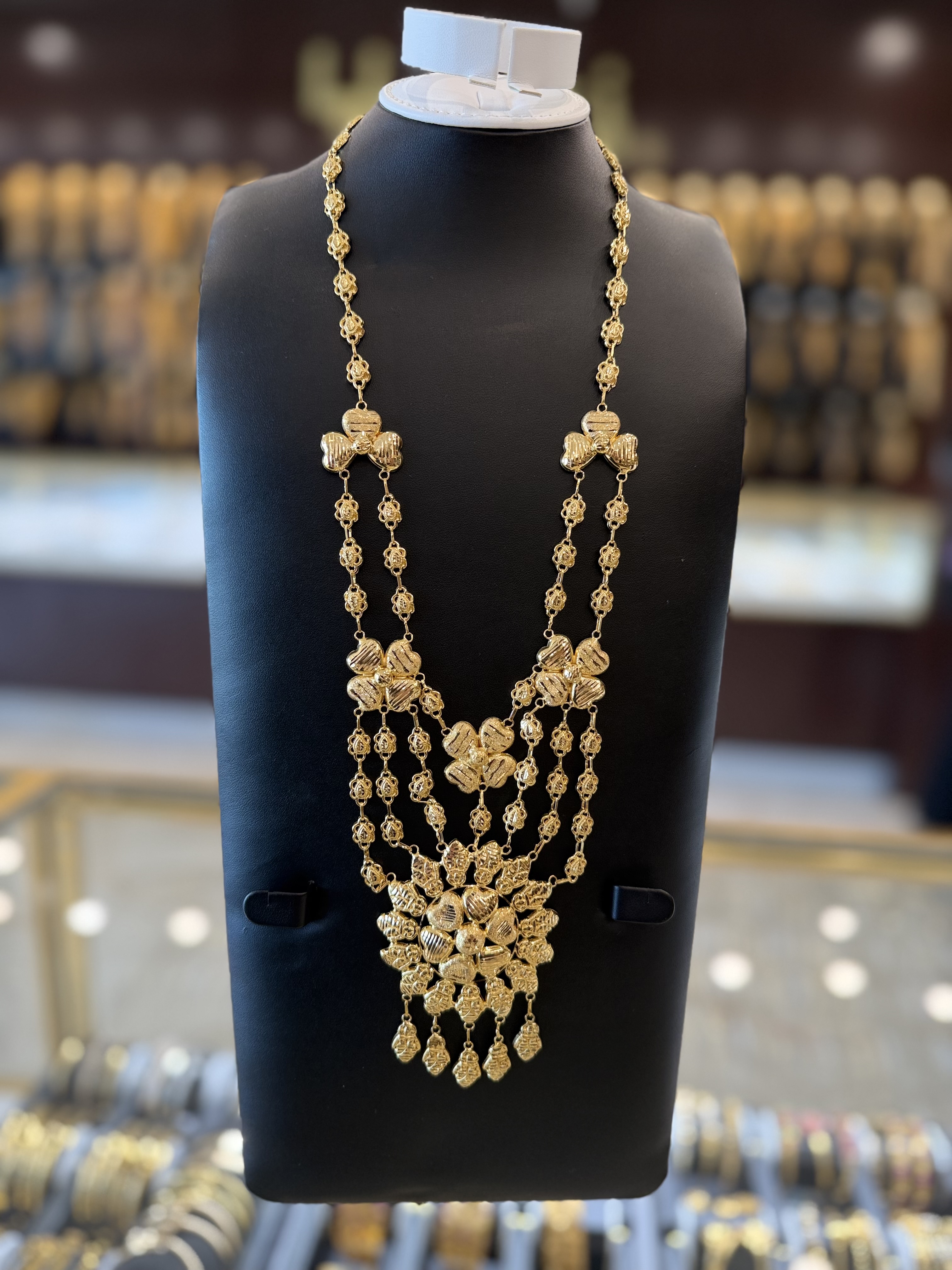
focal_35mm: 24
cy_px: 635
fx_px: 880
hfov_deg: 56.8
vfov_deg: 71.6
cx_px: 476
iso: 160
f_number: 1.78
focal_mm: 6.76
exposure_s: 1/126
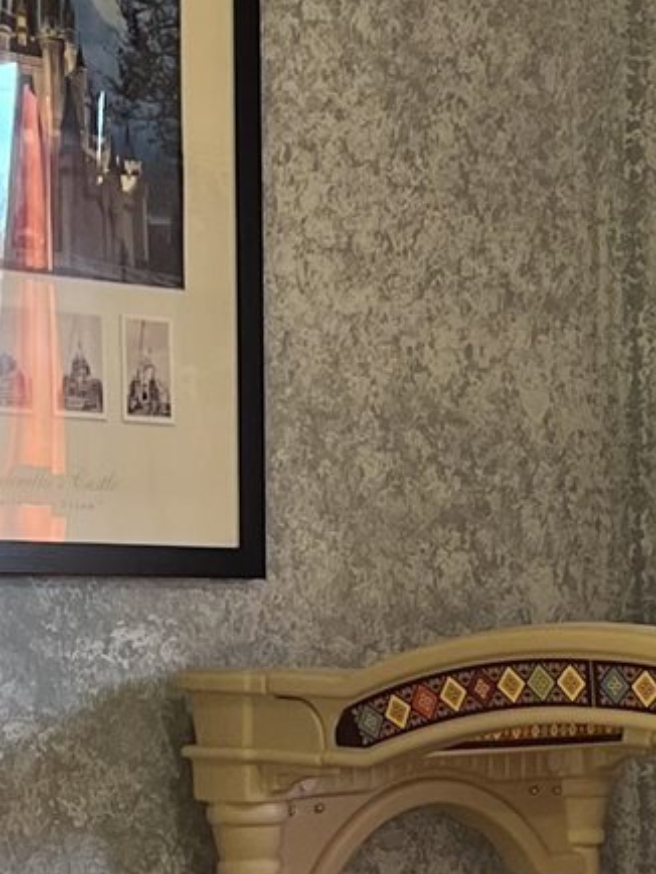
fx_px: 3484
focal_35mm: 138
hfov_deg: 10.4
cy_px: 1120
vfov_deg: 13.8
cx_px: 998
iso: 80
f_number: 1.6
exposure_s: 1/60
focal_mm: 5.1
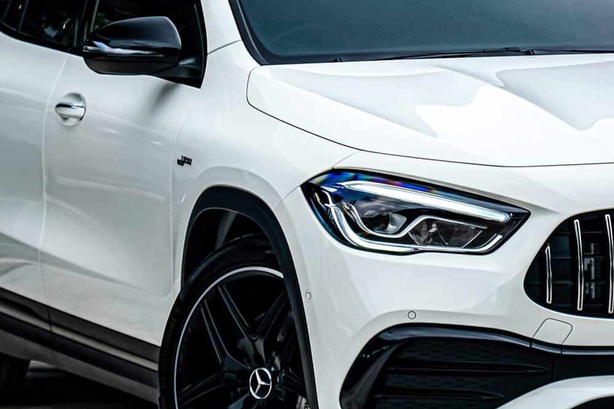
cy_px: 93
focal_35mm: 213
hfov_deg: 9.6
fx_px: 3632
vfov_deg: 6.4
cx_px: 556
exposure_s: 1/250
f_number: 4.5
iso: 160
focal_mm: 55
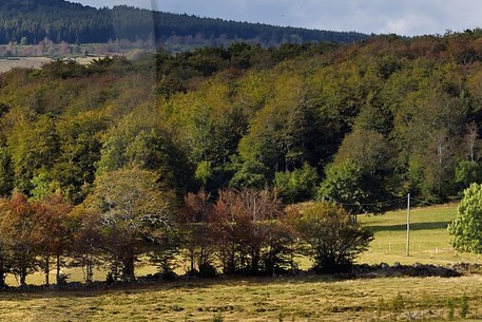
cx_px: -279
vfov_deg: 5.6
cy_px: 78
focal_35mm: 245
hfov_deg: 8.2
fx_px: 3281
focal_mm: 70
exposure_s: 1/500
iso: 200
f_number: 8
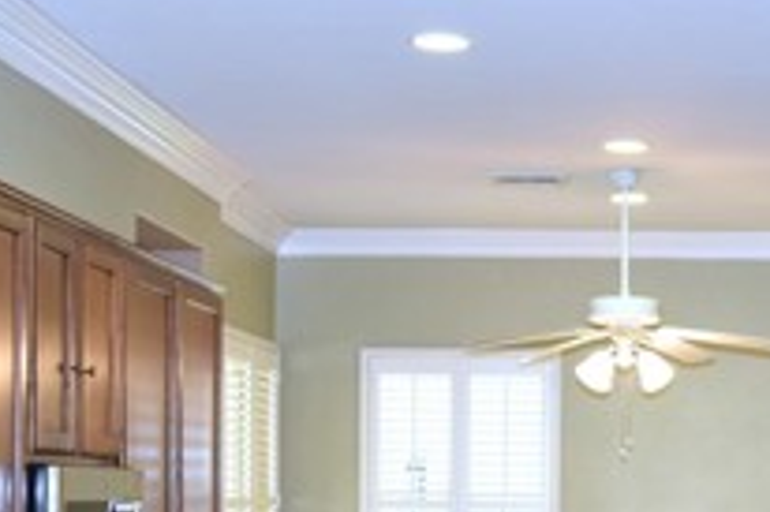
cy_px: 619
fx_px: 1795
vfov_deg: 15.6
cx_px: 576
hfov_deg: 24.0
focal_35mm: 84
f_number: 5
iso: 800
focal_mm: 18
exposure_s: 1/100
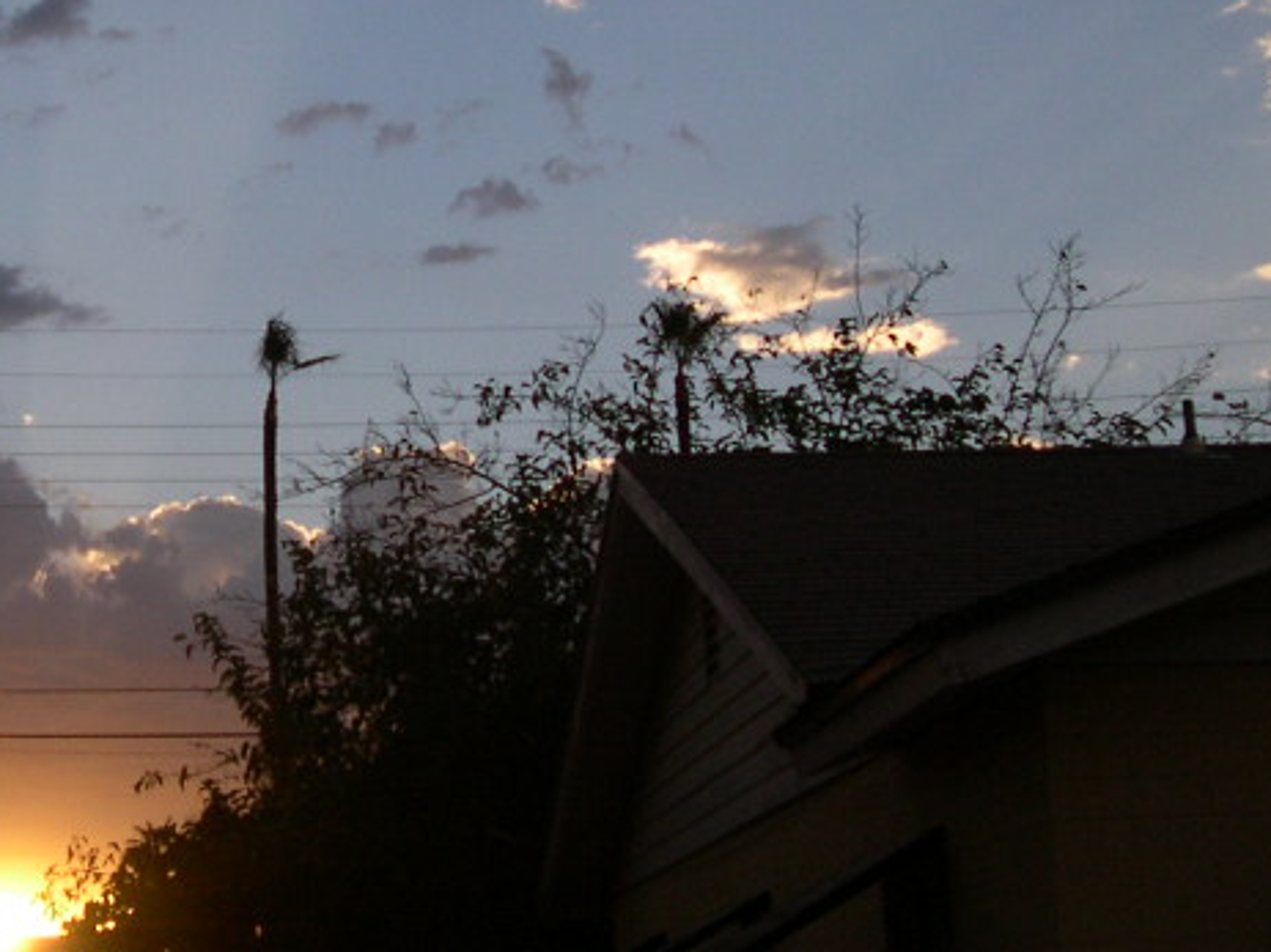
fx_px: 3083
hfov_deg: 22.5
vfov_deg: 17.5
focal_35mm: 84
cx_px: 55
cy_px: 272
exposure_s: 1/117
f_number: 7.6
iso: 100
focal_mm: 8
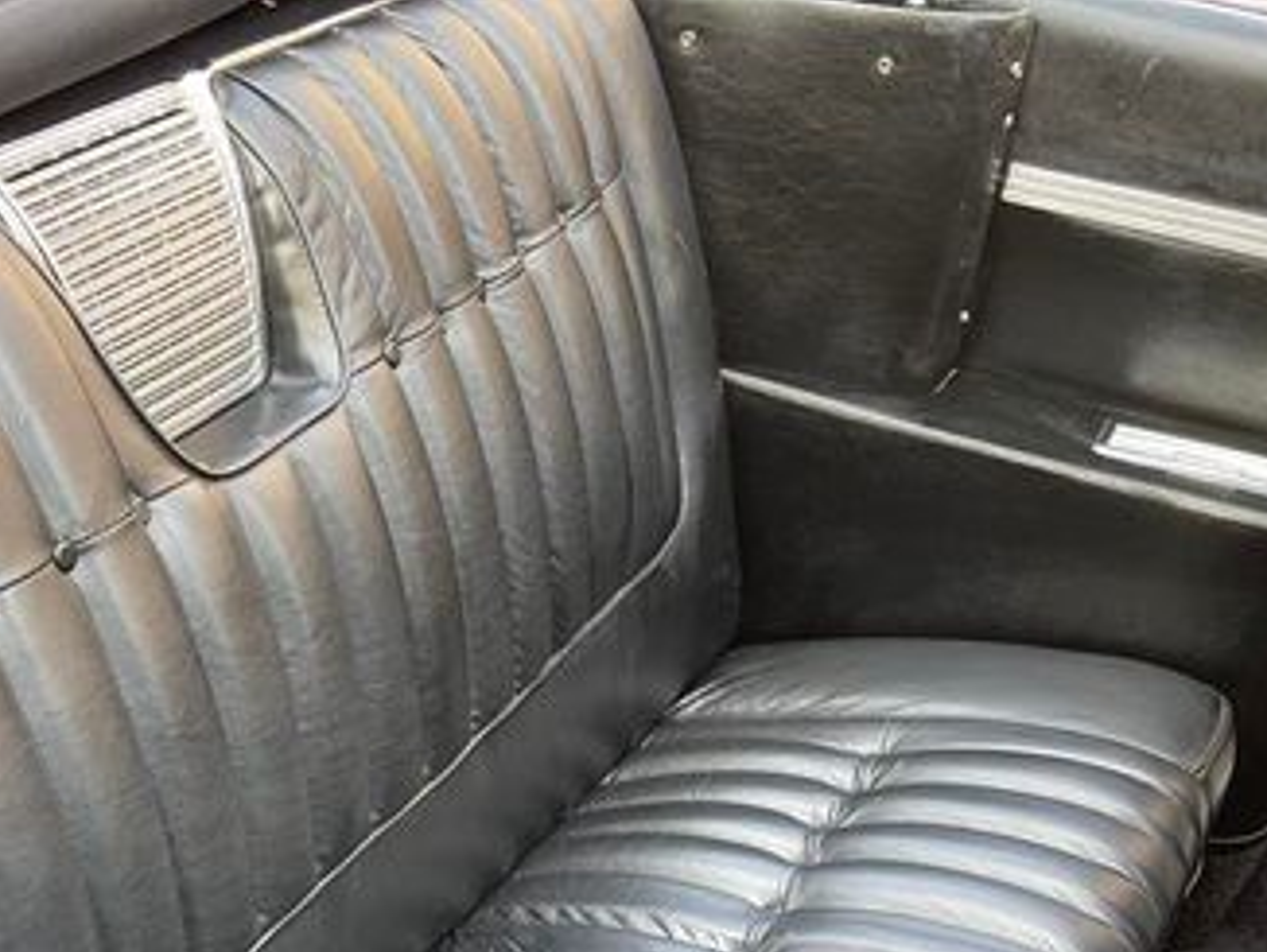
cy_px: 929
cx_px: 245
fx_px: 1868
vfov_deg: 27.2
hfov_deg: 36.2
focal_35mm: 51
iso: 50
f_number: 1.6
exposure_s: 1/121
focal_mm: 5.1
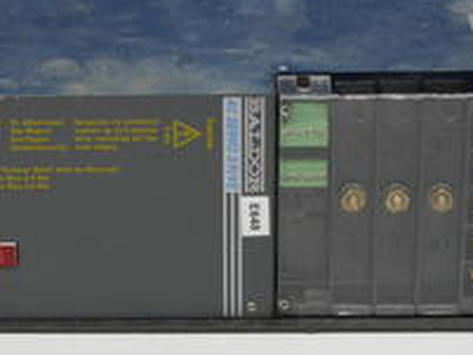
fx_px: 2174
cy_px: 155
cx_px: 113
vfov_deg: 9.3
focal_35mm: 159
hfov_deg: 12.4
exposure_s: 1/30
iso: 400
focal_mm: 40
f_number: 7.1
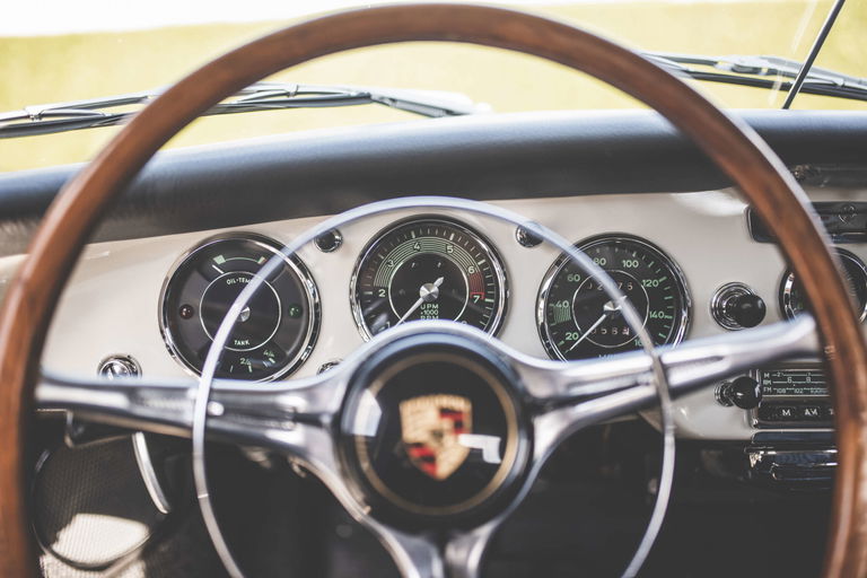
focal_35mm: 35
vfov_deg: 37.9
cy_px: 289
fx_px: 843
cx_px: 434
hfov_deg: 54.4
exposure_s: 1/500
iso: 400
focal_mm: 35
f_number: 1.4
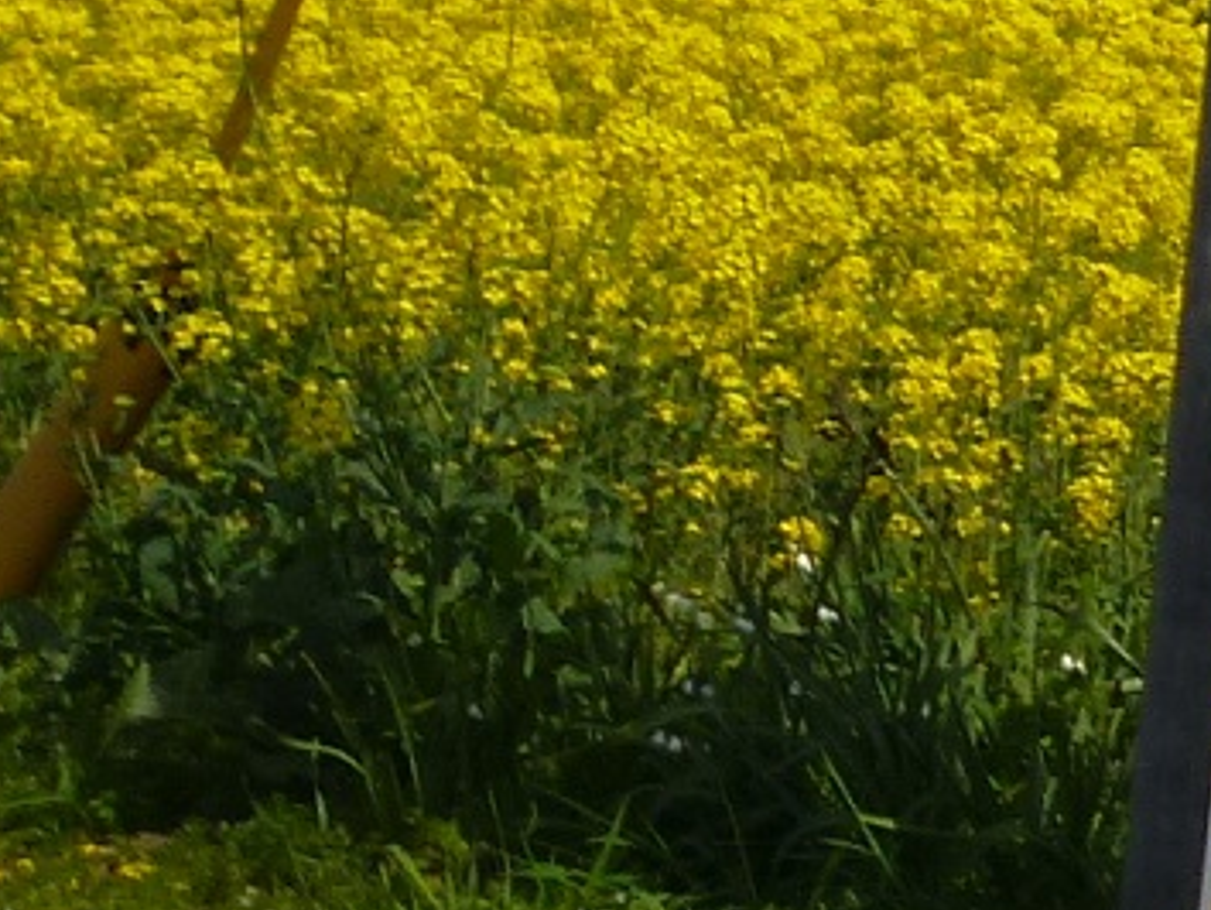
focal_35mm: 237
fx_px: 8297
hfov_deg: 7.5
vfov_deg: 6.3
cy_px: -86
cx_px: 3342
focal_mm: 7.3
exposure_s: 1/160
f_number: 11
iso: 100
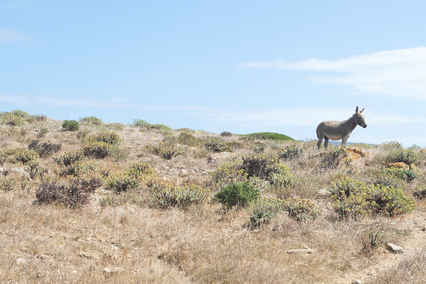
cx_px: 249
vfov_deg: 17.9
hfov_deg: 26.6
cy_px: 191
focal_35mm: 76
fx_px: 899
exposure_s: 1/200
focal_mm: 50
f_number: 10
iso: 200
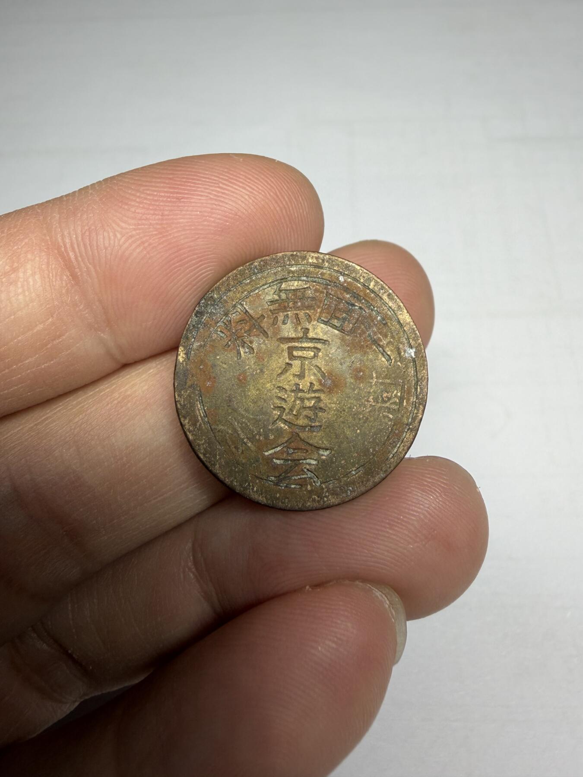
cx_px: 292
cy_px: 388
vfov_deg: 67.3
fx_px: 584
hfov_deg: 53.1
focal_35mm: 26
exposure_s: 1/121
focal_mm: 2.22
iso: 50
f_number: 2.2
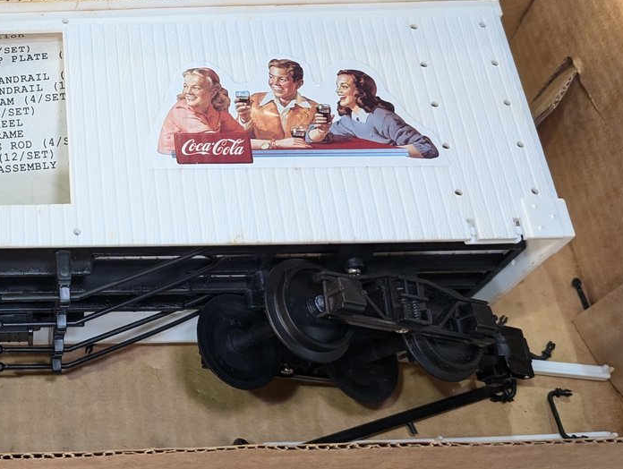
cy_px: 196
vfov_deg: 28.1
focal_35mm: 52
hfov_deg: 32.9
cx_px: -37
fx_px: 937
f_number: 1.68
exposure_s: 1/120
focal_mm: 6.9
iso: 289
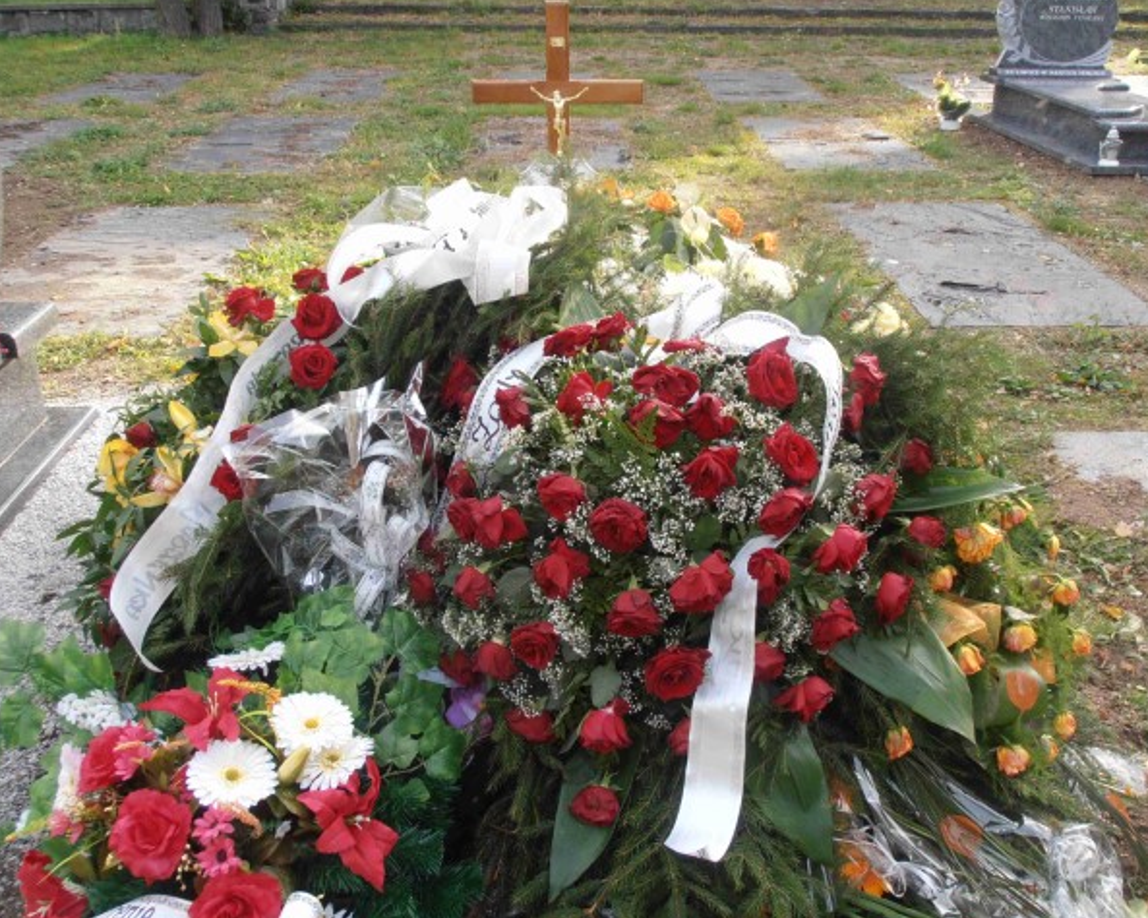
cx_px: 604
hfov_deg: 46.8
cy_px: 455
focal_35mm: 39
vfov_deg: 38.2
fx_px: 1325
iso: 80
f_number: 3.9
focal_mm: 6.61
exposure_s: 1/125
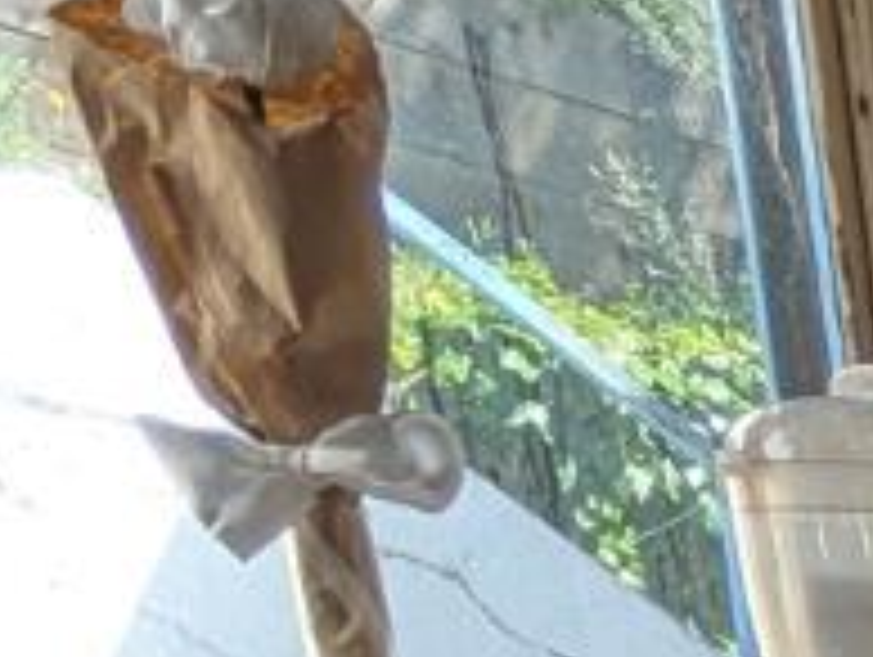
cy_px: 1802
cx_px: 2200
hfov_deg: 13.7
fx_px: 2348
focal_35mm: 93
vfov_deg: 11.5
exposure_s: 1/480
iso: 43
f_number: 1.7
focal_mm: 2.02
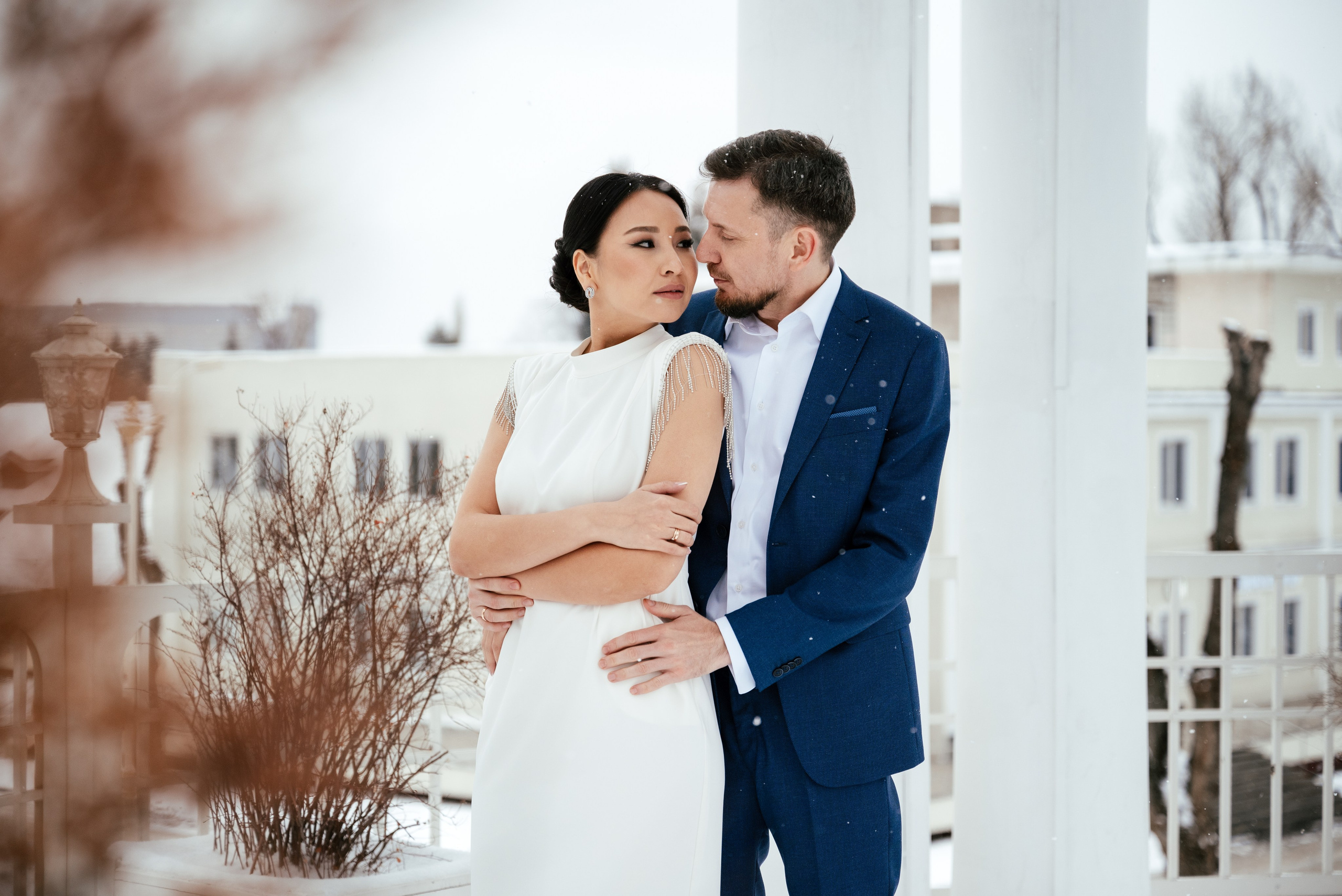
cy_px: 448
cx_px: 671
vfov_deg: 19.5
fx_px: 2610
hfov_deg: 28.8
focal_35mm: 70
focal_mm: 70
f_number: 2.8
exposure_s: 1/1000
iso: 500
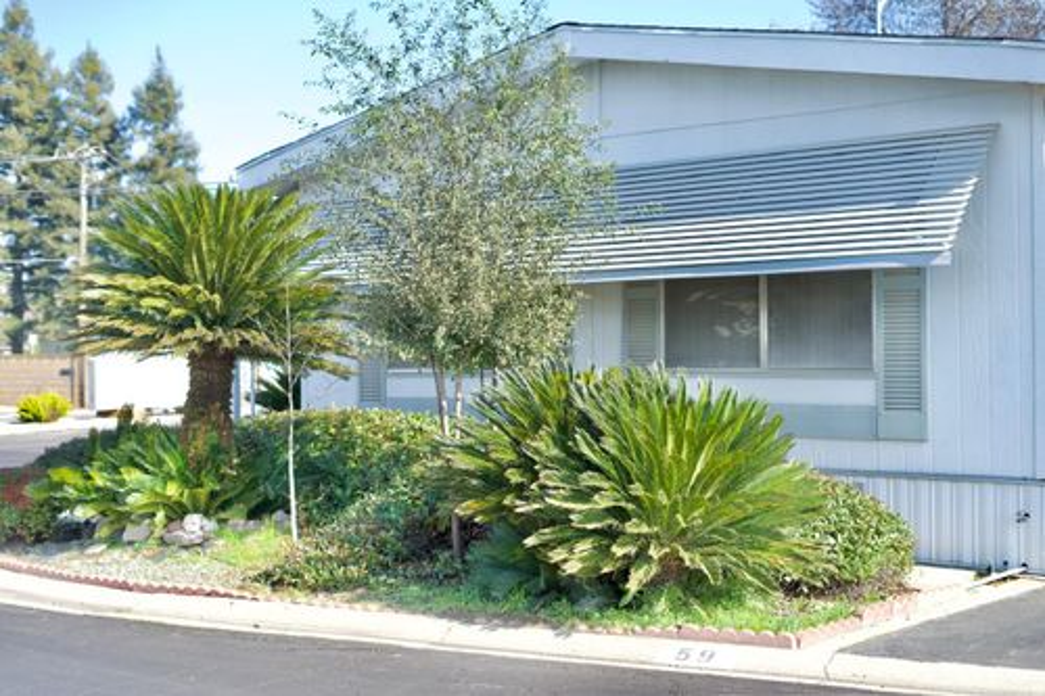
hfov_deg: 39.6
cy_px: 348
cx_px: 522
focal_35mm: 50
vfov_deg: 27.0
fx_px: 1451
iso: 1000
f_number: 2.8
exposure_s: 1/3200
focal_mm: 50
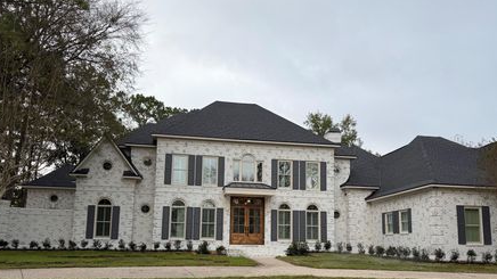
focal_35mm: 30
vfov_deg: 38.4
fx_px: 395
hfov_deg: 64.3
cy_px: 191
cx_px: 251
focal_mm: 6.76
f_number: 1.78
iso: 80
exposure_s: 1/849
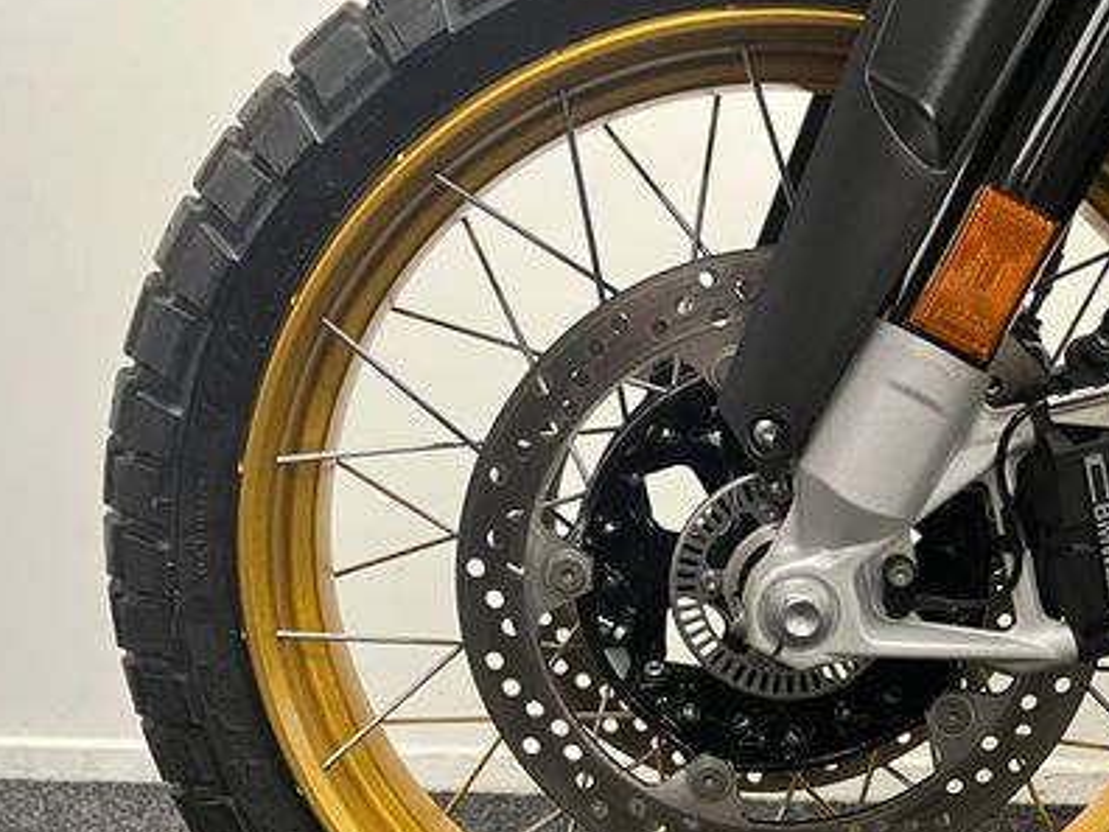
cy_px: 538
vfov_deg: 34.1
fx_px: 1346
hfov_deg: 44.1
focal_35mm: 42
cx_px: 745
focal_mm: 5.1
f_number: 1.6
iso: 250
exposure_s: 1/50
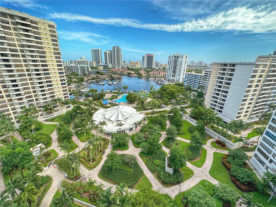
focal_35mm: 14
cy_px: 104
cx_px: 138
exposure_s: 1/759
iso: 50
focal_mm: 2.22
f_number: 2.2
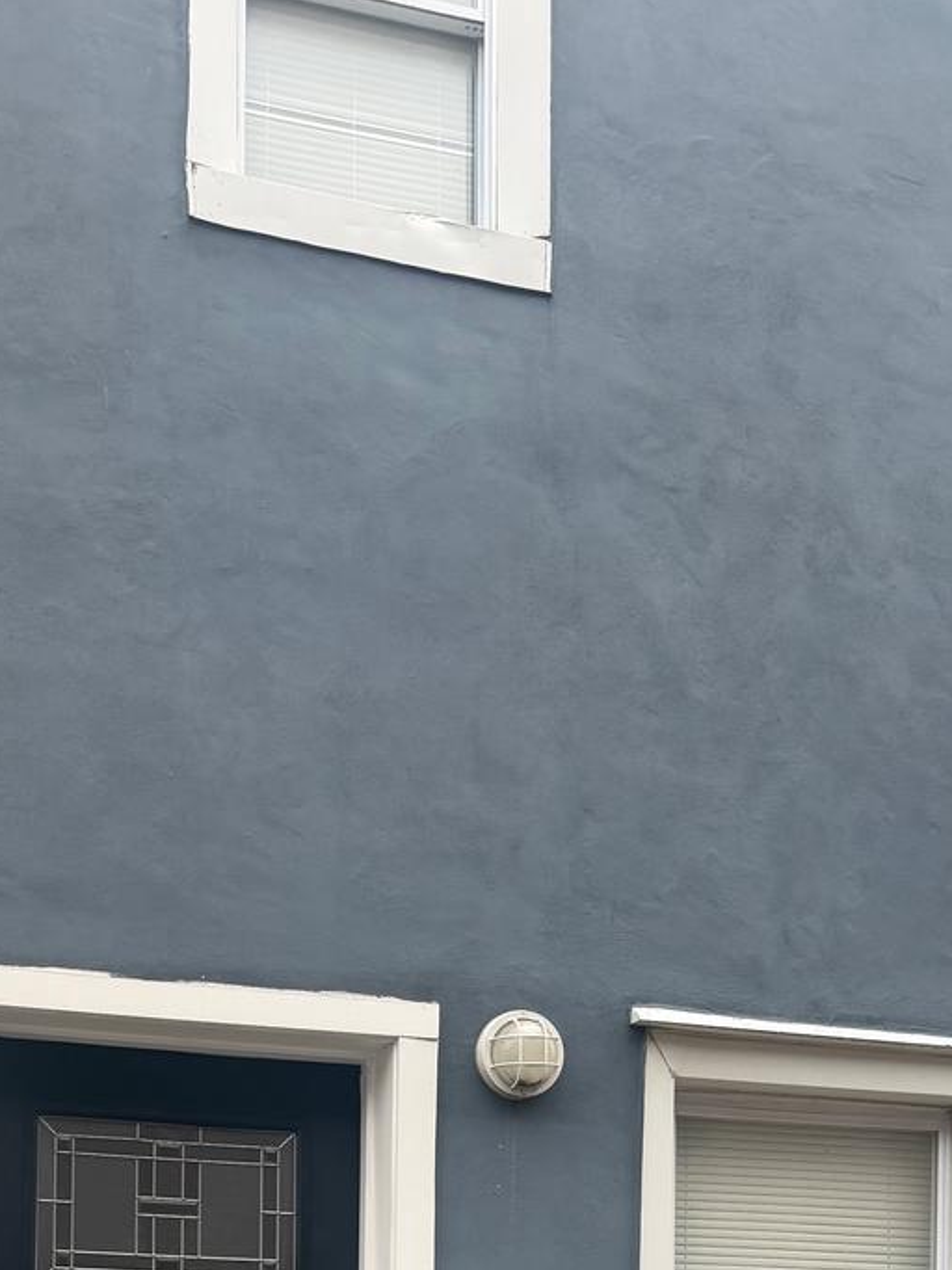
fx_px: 1981
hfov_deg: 27.0
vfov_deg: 31.9
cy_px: 1361
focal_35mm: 54
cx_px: 435
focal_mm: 6.76
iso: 125
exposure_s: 1/121
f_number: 1.78
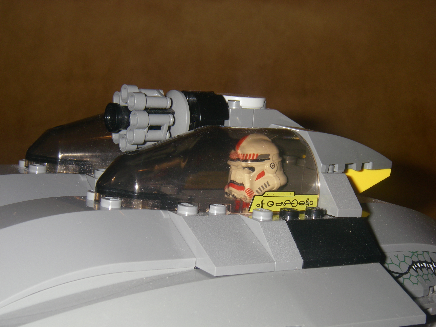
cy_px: 164
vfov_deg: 23.3
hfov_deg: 30.7
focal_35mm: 63
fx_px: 794
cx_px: 218
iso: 64
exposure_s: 1/60
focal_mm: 10.5
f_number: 7.4
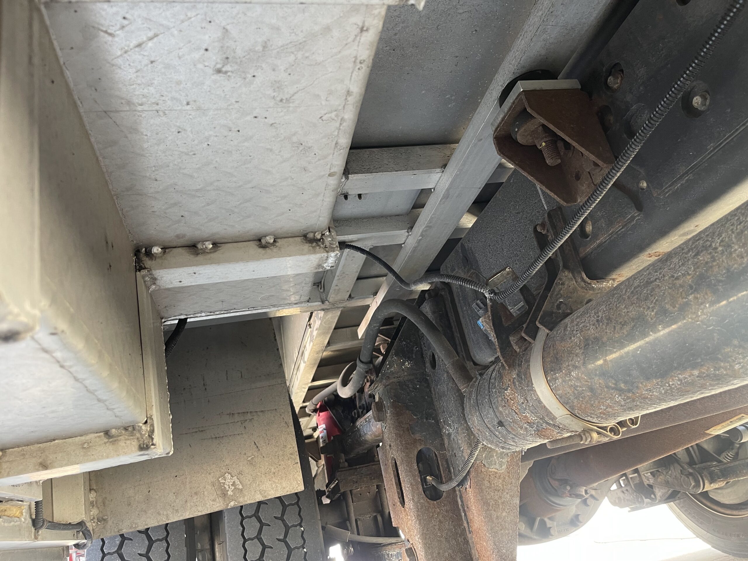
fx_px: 562
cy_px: 280
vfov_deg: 53.1
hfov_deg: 67.3
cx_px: 374
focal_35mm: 26
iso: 125
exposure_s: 1/70
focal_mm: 5.1
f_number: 1.6
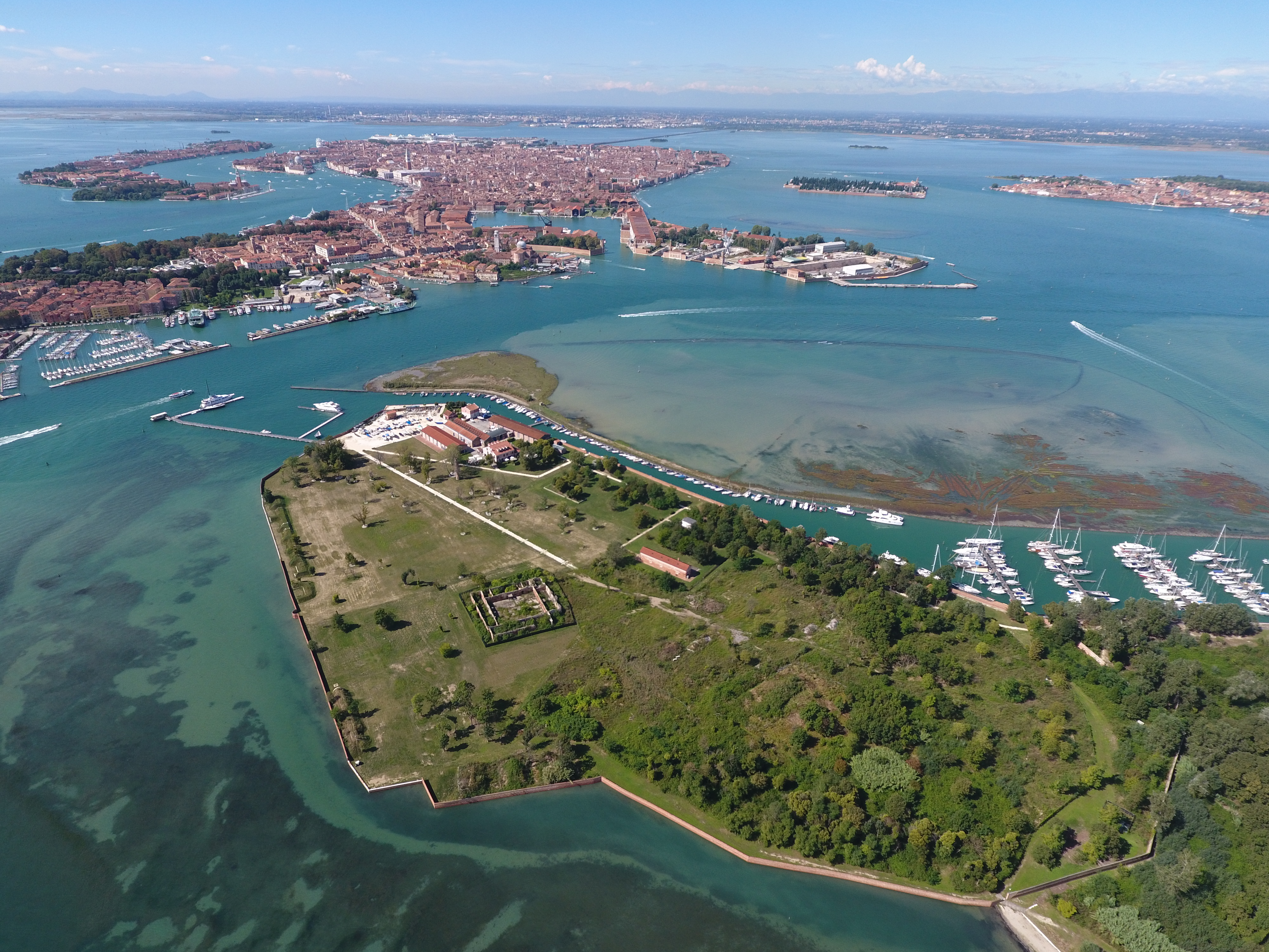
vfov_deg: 66.0
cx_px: 634
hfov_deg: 81.7
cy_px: 476
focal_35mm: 20
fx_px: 733
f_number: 2.8
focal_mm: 3.61
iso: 100
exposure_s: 1/716
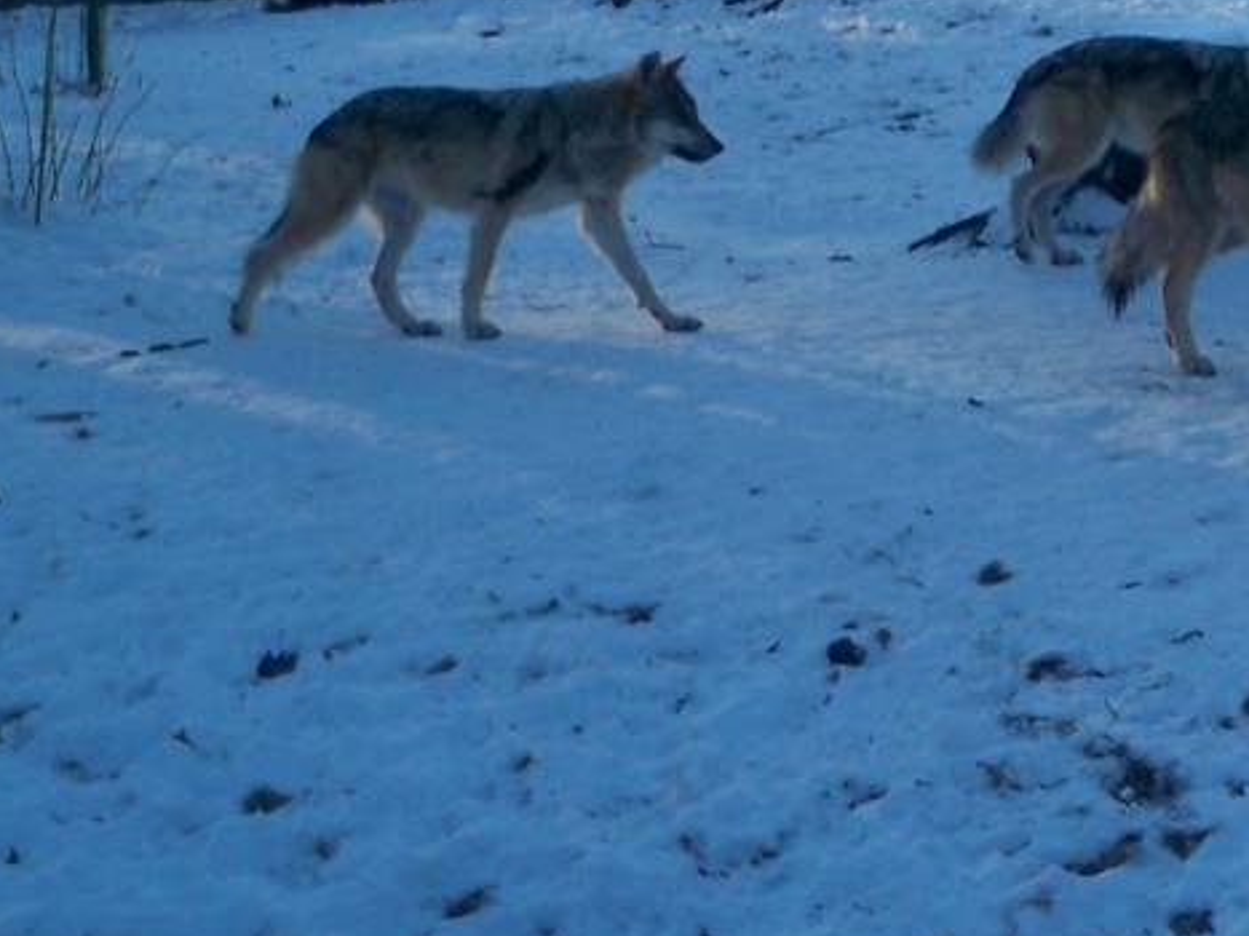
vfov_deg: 12.2
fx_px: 4329
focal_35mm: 120
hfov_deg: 15.5
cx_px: 1725
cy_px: 51
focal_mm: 6.3
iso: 80
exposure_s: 1/500
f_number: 3.1
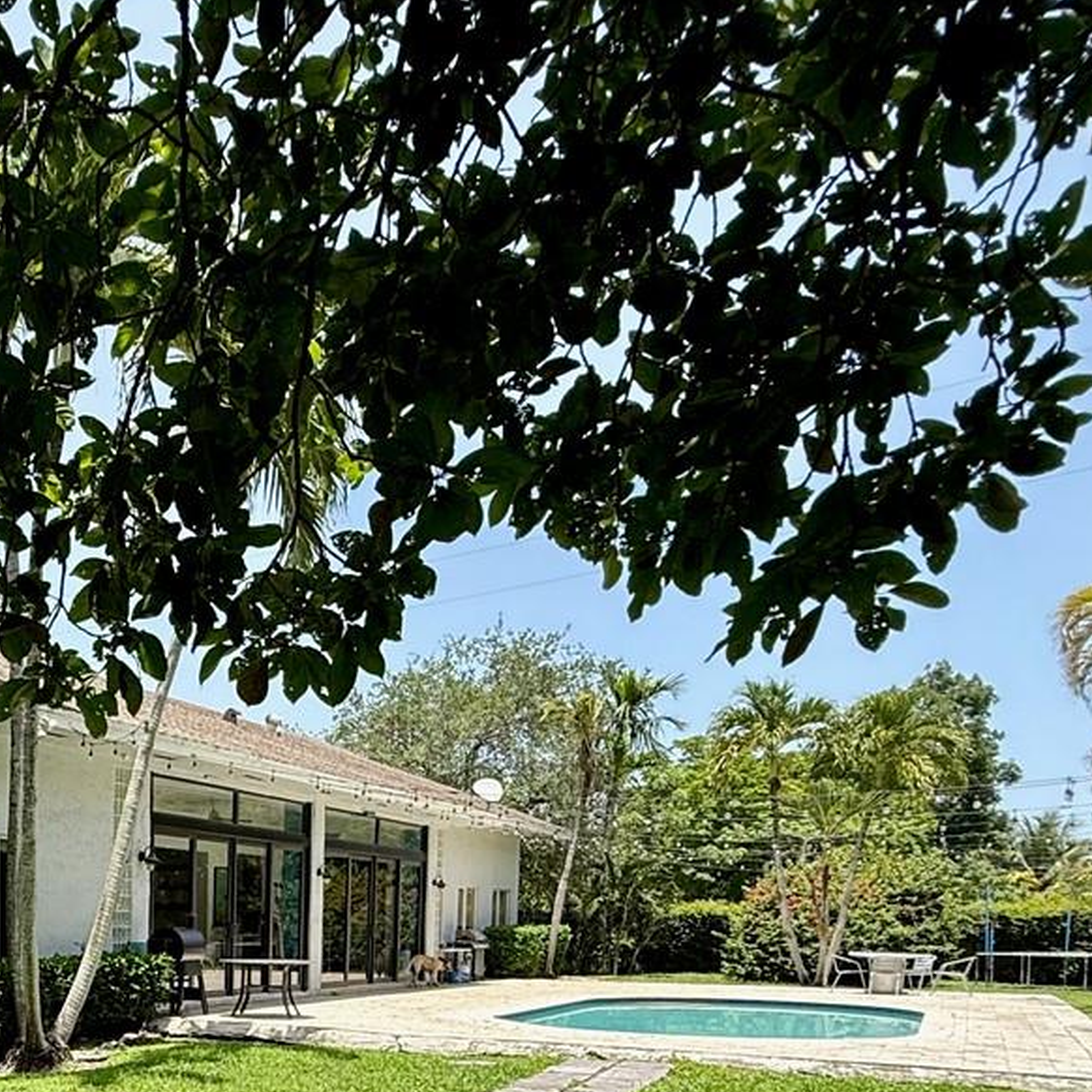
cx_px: 6
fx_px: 1213
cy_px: 1015
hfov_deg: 42.1
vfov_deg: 43.5
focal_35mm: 34
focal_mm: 2.22
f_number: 2.2
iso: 50
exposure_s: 1/1017
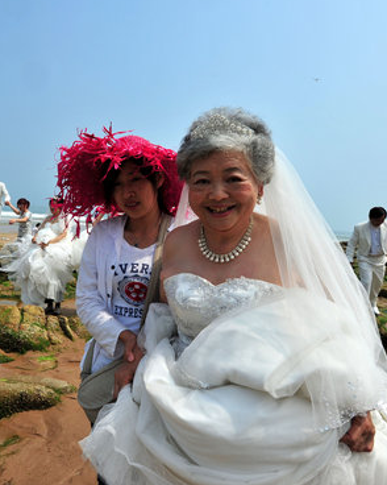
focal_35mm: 26
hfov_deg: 54.2
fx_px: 373
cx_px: 141
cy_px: 233
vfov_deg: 66.0
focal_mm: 17
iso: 200
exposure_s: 1/500
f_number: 11
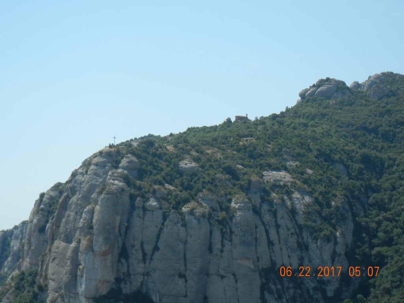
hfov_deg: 22.0
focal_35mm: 89
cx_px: 202
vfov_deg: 16.6
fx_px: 1039
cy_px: 152
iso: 160
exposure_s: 1/916
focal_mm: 16
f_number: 4.4
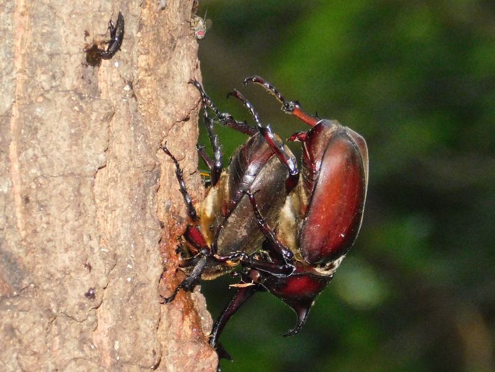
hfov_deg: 6.7
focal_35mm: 294
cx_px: 248
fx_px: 4207
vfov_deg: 5.1
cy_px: 186
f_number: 5.7
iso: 1100
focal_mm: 52.2
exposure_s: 1/60
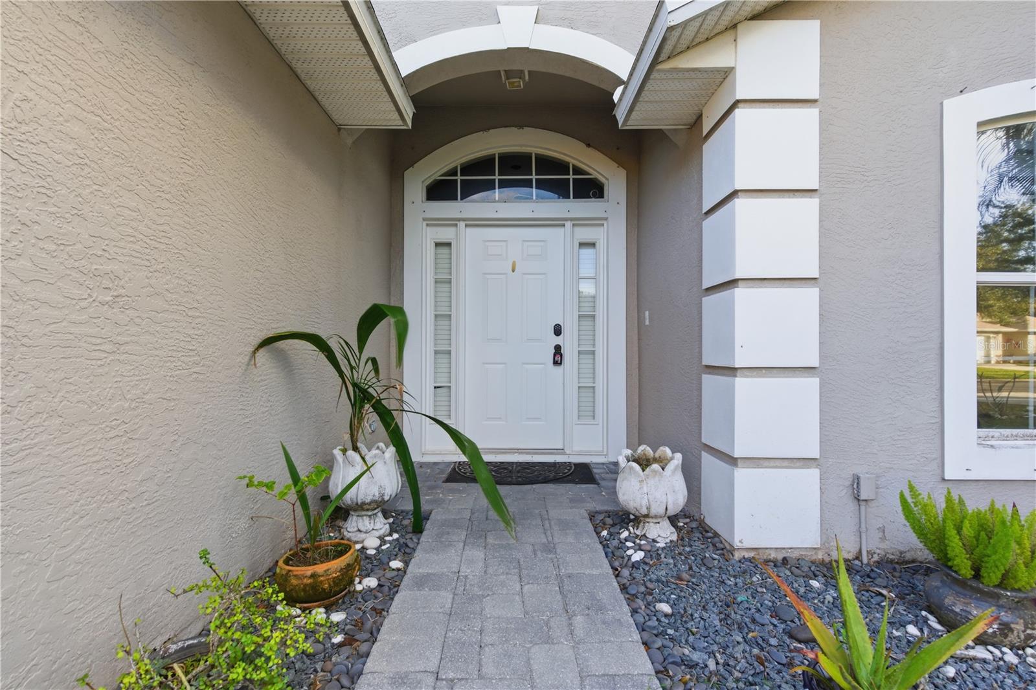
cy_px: 345
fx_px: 460
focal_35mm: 16
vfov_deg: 73.7
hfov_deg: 96.7
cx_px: 518
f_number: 9
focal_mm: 16
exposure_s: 1/250
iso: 250
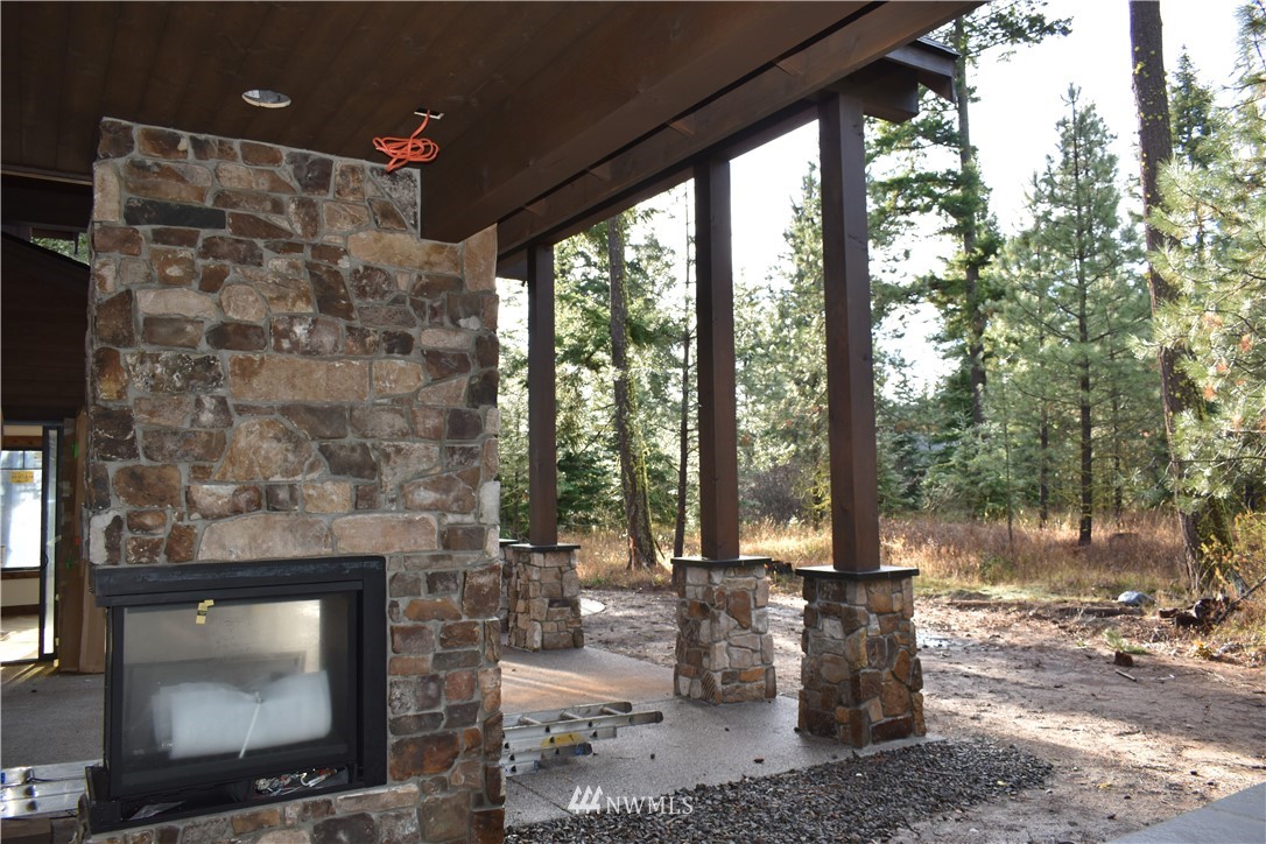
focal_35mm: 27
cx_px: 633
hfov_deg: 67.4
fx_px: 949
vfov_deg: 47.9
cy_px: 422
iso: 360
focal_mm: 18
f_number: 5
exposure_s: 1/200
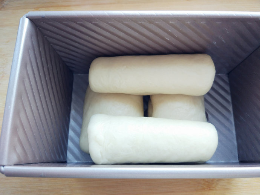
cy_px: 98
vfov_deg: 49.7
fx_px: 210
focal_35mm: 28
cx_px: 130
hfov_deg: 63.5
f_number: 2
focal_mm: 4.26
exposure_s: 1/50
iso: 231
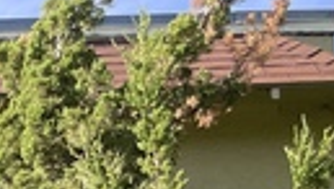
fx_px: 1552
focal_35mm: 175
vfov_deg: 6.1
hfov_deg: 10.7
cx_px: -443
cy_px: 678
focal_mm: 4.2
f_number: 1.6
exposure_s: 1/569
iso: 32
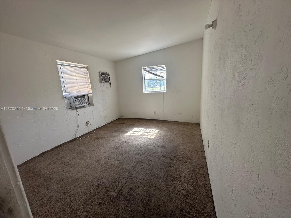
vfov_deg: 85.7
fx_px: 118
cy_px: 109
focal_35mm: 14
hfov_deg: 102.1
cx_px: 146
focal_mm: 2.22
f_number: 2.2
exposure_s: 1/99
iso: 40
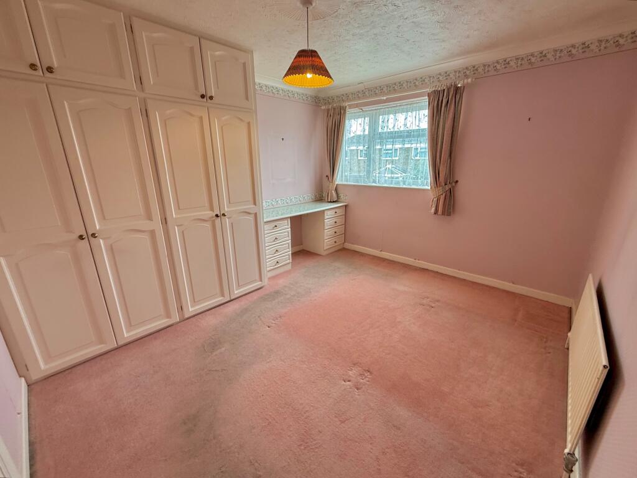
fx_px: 258
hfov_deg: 102.1
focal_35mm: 14
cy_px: 239
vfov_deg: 85.7
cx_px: 318
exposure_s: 1/100
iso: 100
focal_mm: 2.22
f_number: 2.2
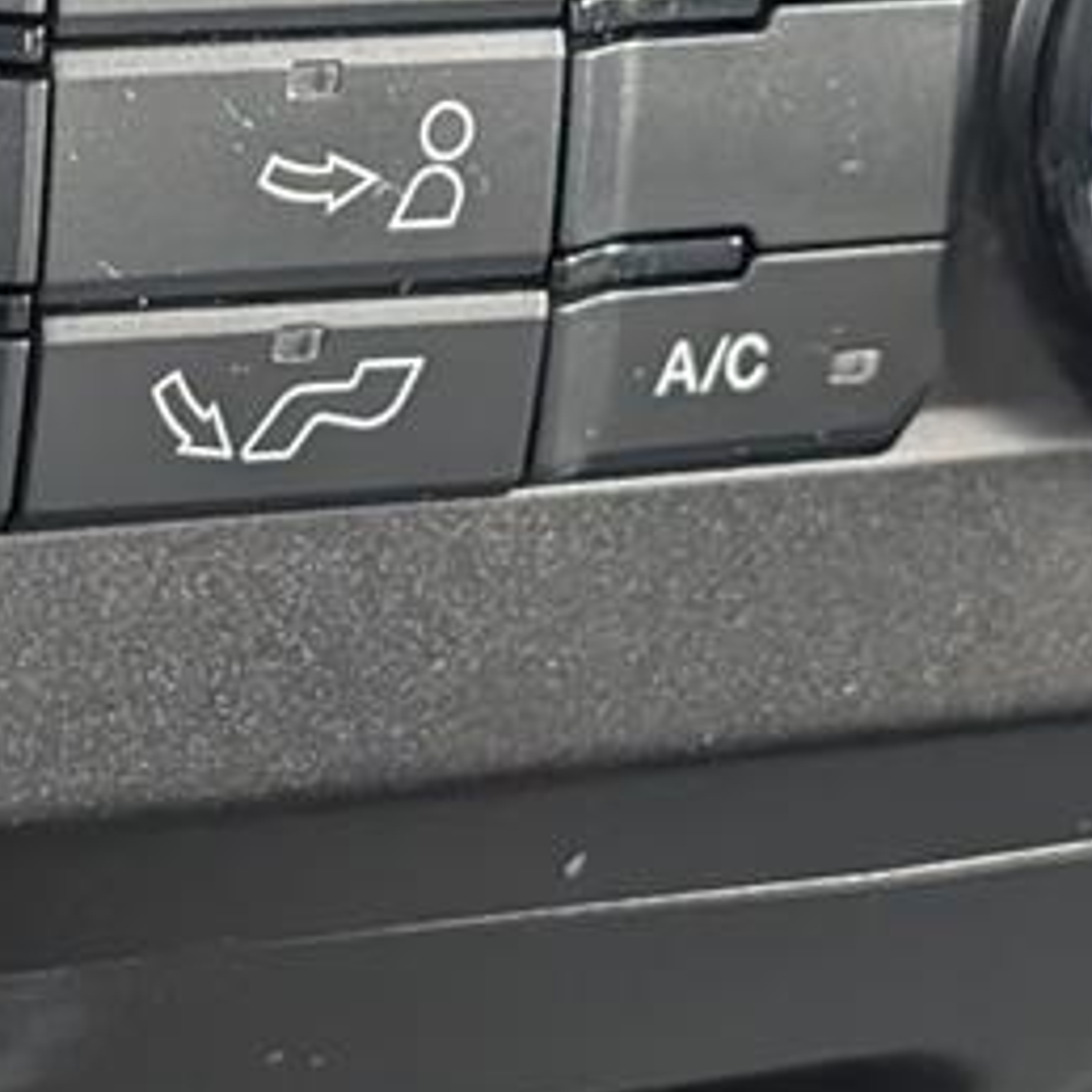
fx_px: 6103
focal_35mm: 171
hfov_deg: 10.1
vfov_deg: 10.2
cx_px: 13
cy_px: 59
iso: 538
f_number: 1.68
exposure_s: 1/64.1
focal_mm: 6.9
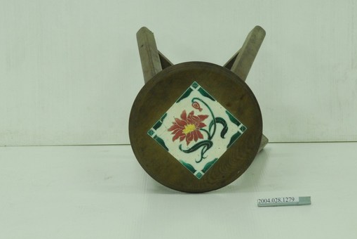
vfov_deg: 10.4
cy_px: 122
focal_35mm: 132
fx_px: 1310
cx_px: 198
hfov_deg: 15.5
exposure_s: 1/10
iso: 1000
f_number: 8
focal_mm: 70
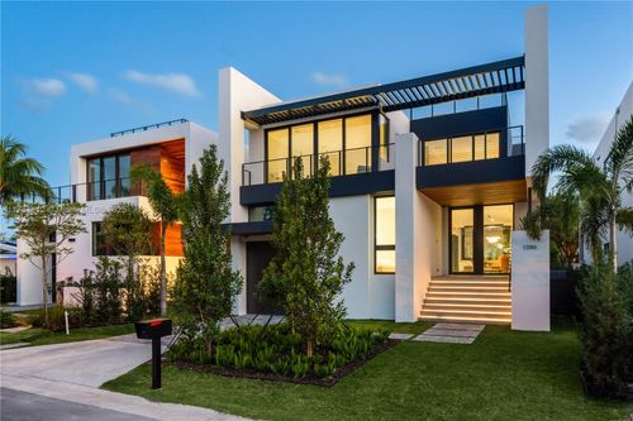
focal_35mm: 20
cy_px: 210
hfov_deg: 84.0
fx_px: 352
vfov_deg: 61.9
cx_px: 316
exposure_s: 1/1.25
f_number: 11
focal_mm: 20
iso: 400
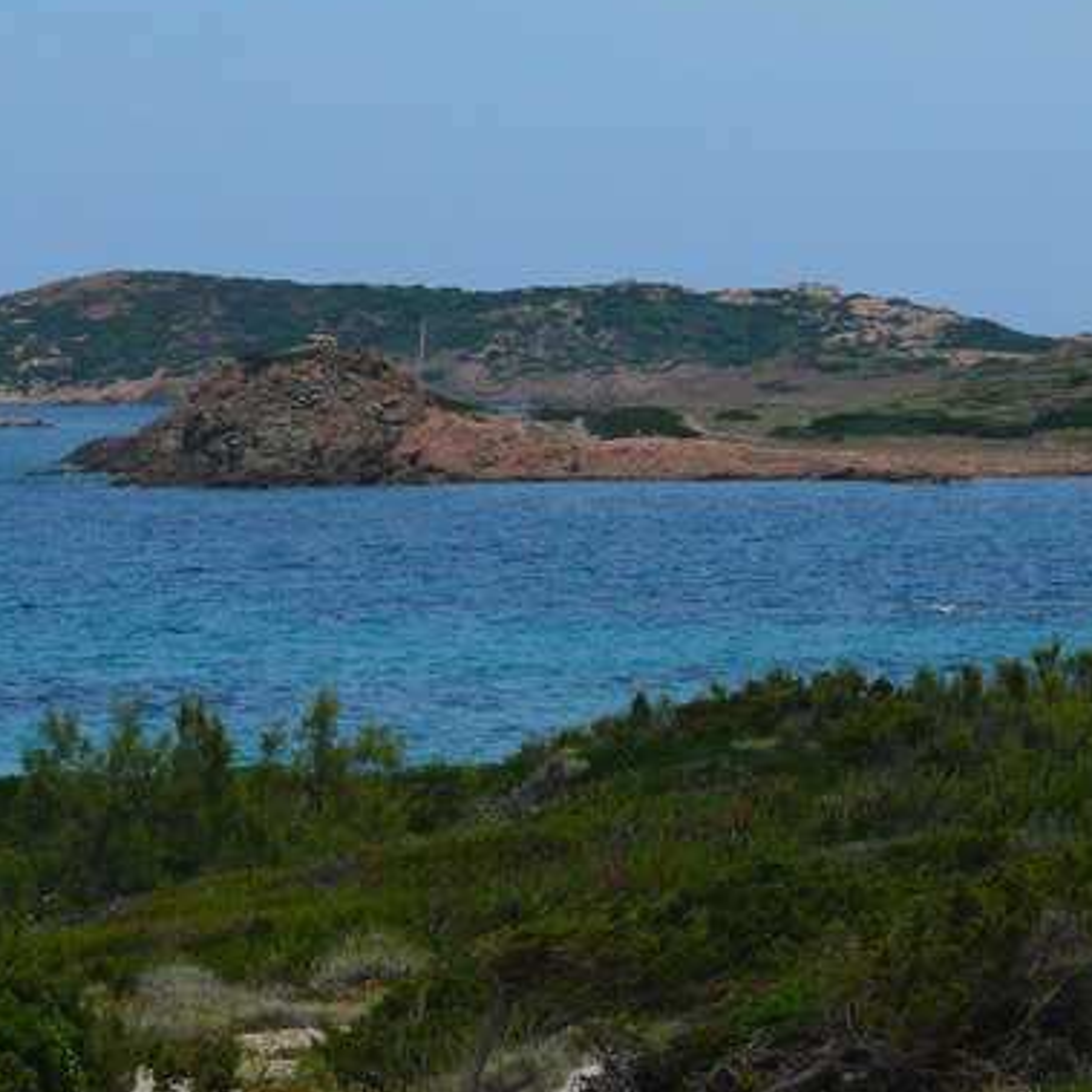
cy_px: 314
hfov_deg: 7.1
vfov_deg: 7.1
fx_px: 8851
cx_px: 818
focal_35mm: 248
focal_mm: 30.1
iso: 100
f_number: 5.6
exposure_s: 1/320
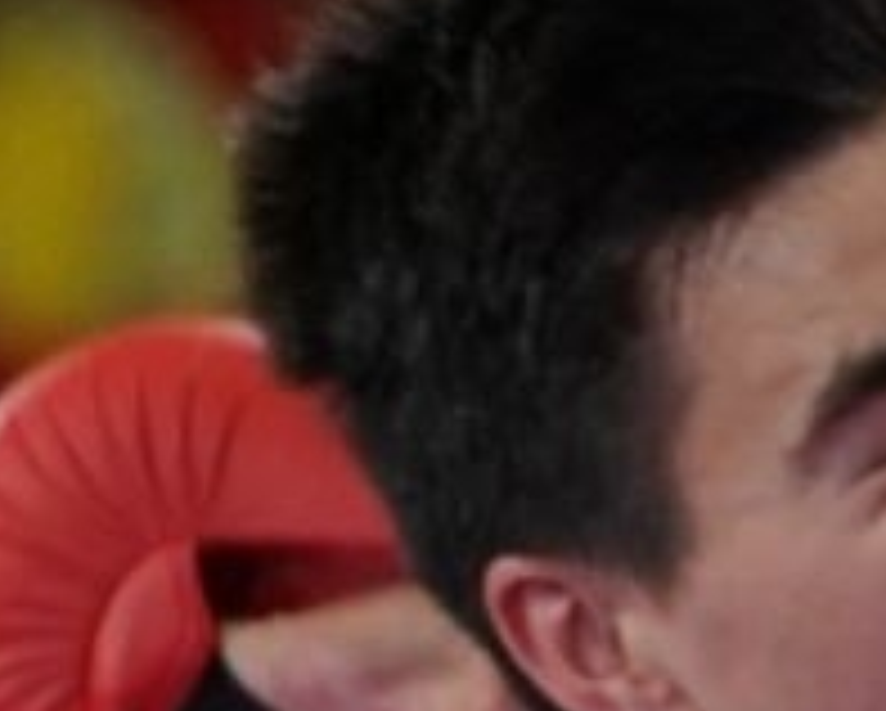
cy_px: 860
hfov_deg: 1.2
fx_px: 43336
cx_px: 3099
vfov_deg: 0.9
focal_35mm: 1651
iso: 1250
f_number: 2.8
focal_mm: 129
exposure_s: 1/1000
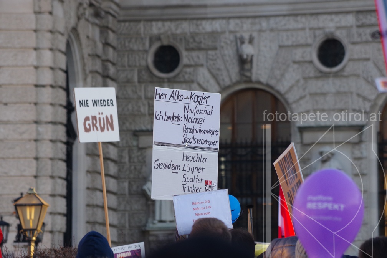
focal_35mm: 300
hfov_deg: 6.9
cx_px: 194
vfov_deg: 4.6
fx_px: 3225
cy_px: 129
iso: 800
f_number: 8
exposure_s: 1/250
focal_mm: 200
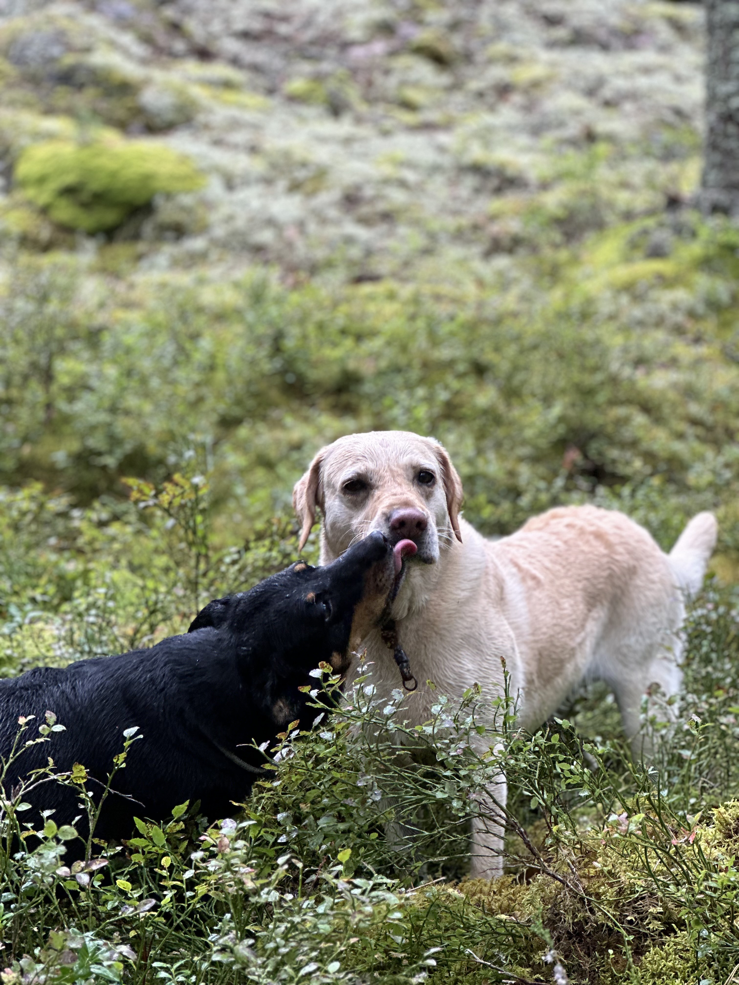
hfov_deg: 19.1
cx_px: 370
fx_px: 2192
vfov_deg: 25.3
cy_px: 492
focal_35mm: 77
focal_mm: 9
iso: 80
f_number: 2.8
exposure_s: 1/121
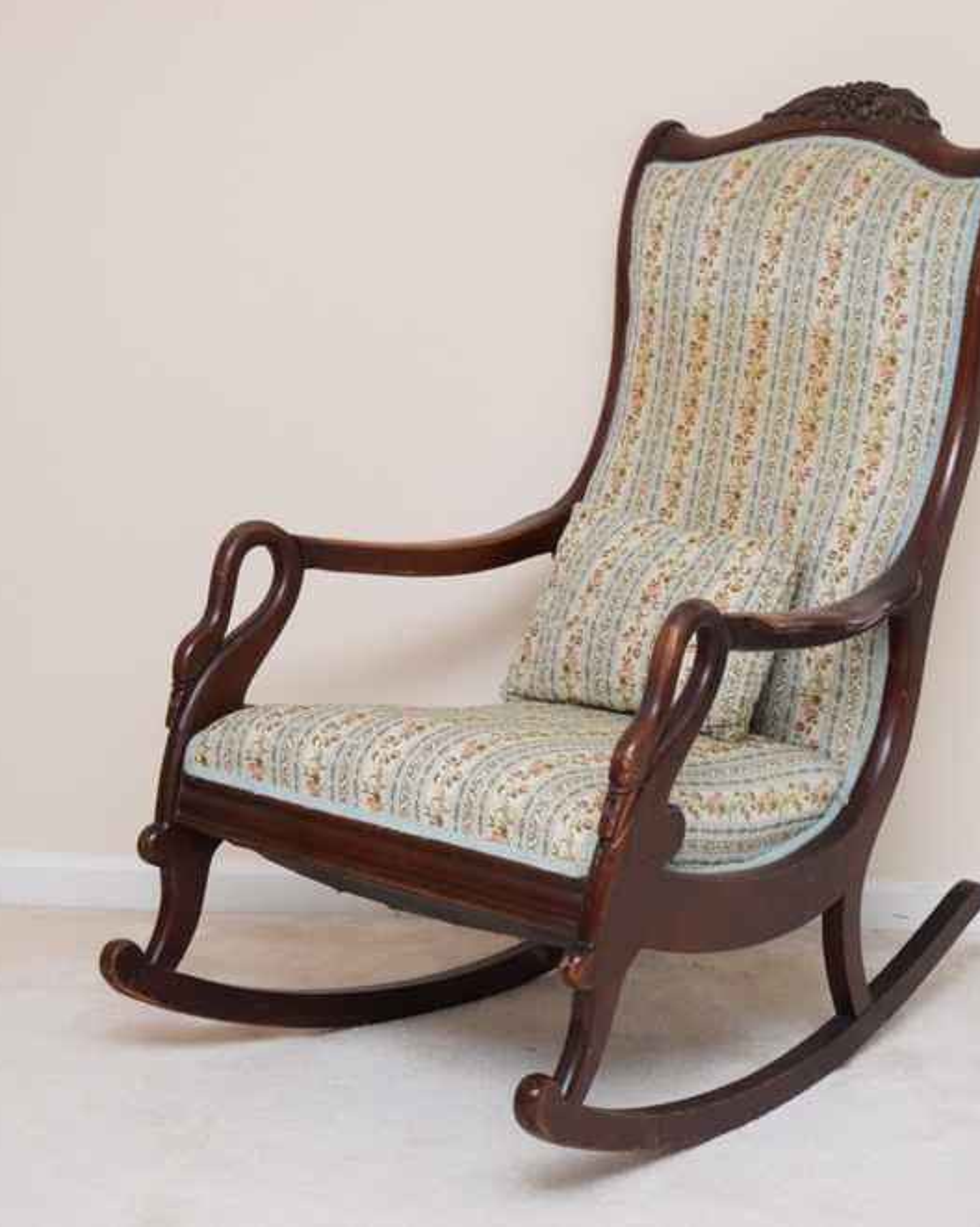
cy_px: 610
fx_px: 2939
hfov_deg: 18.9
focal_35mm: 81
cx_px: 588
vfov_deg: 23.6
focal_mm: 38
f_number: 4.8
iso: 800
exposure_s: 1/100
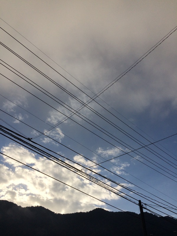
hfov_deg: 48.2
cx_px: 88
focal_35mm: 29
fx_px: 198
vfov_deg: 61.7
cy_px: 118
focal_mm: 4.15
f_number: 2.2
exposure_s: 1/5882
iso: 32
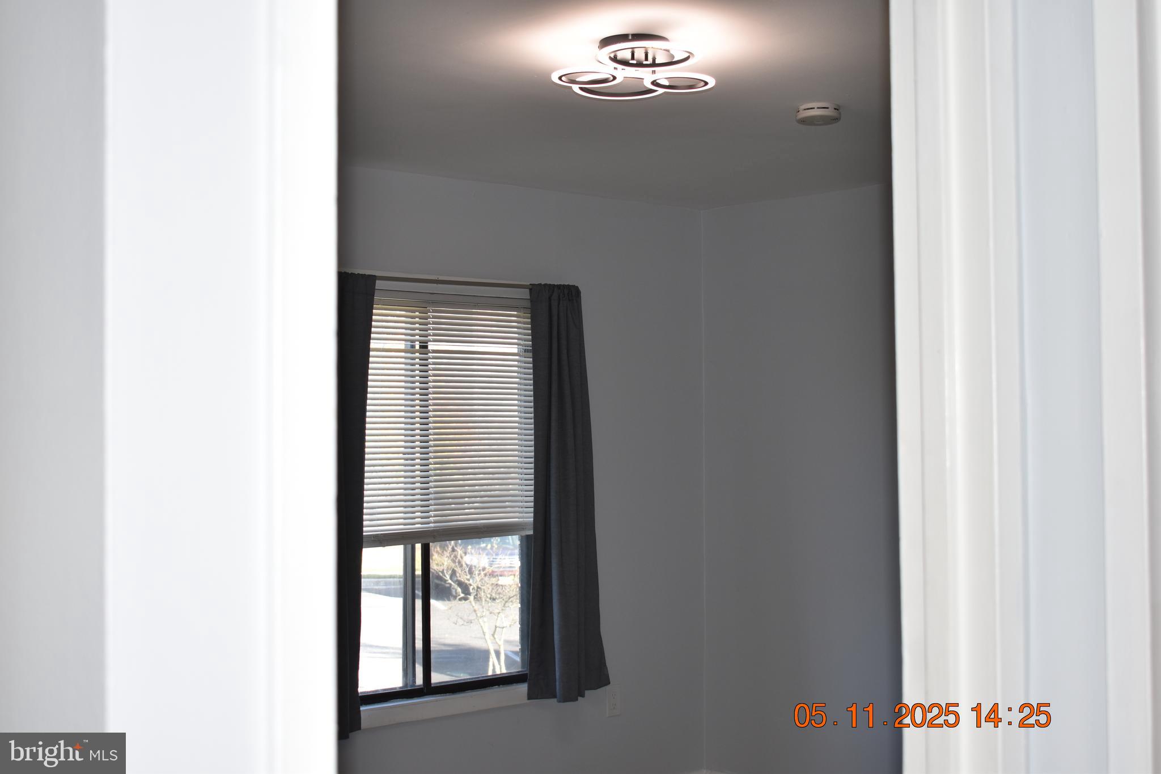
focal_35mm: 48
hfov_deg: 41.1
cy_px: 387
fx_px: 1548
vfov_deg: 28.1
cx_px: 580
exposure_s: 1/60
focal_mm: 32
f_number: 4.5
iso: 200
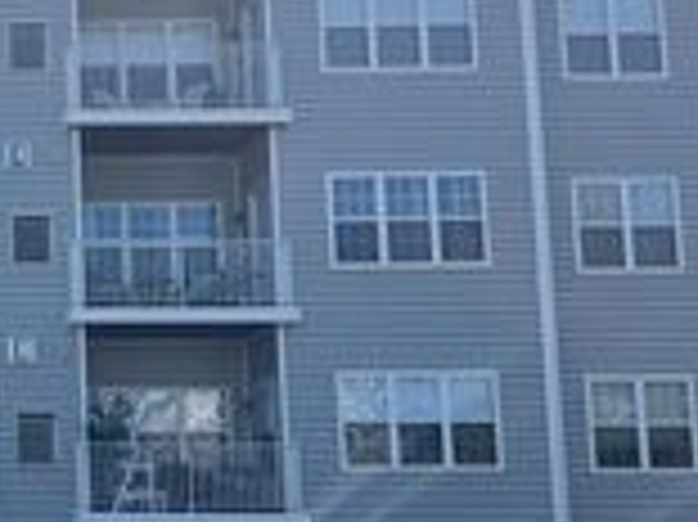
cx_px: -320
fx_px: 1692
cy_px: 326
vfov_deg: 17.5
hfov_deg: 20.3
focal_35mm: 84
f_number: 1.5
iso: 50
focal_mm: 5.7
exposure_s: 1/3704
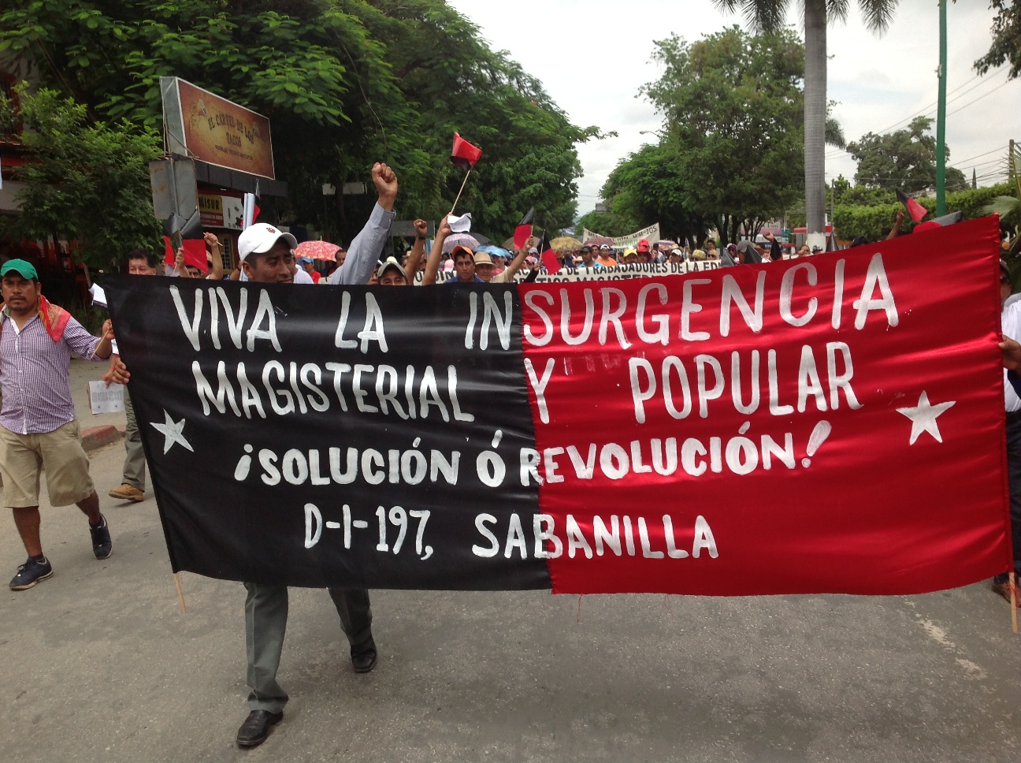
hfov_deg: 52.7
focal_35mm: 35
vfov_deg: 40.6
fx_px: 1031
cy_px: 382
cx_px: 510
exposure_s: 1/1374
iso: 50
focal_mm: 4.28
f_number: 2.4
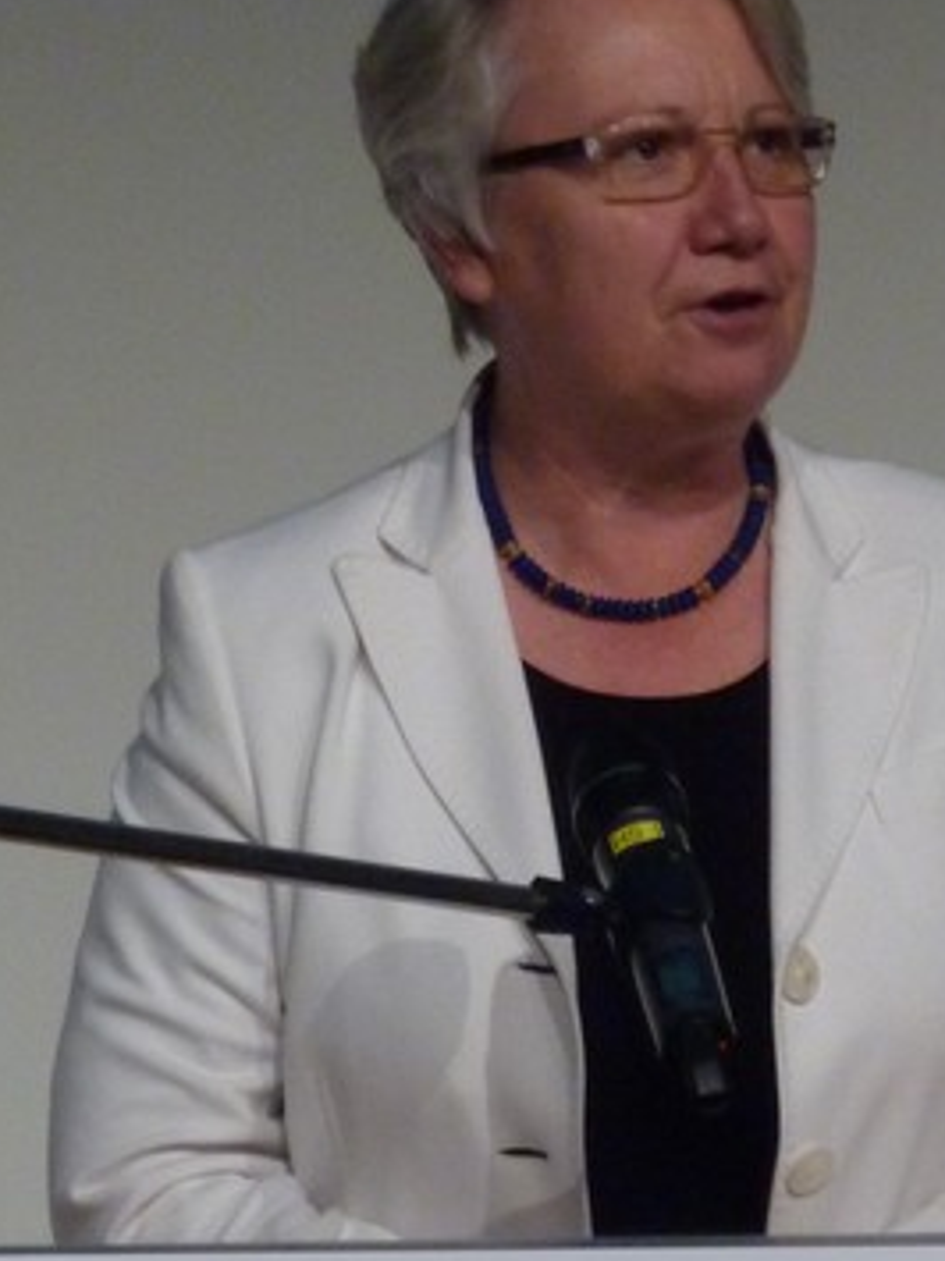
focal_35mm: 444
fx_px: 16171
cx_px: 561
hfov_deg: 3.3
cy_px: 512
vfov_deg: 4.5
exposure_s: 1/50
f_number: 4.5
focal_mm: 29.9
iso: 400
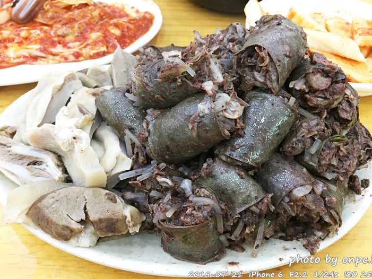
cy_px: 134
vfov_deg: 45.4
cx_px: 186
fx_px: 333
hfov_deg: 58.3
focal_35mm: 31
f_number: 2.2
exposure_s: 1/24
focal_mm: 4.15
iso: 250
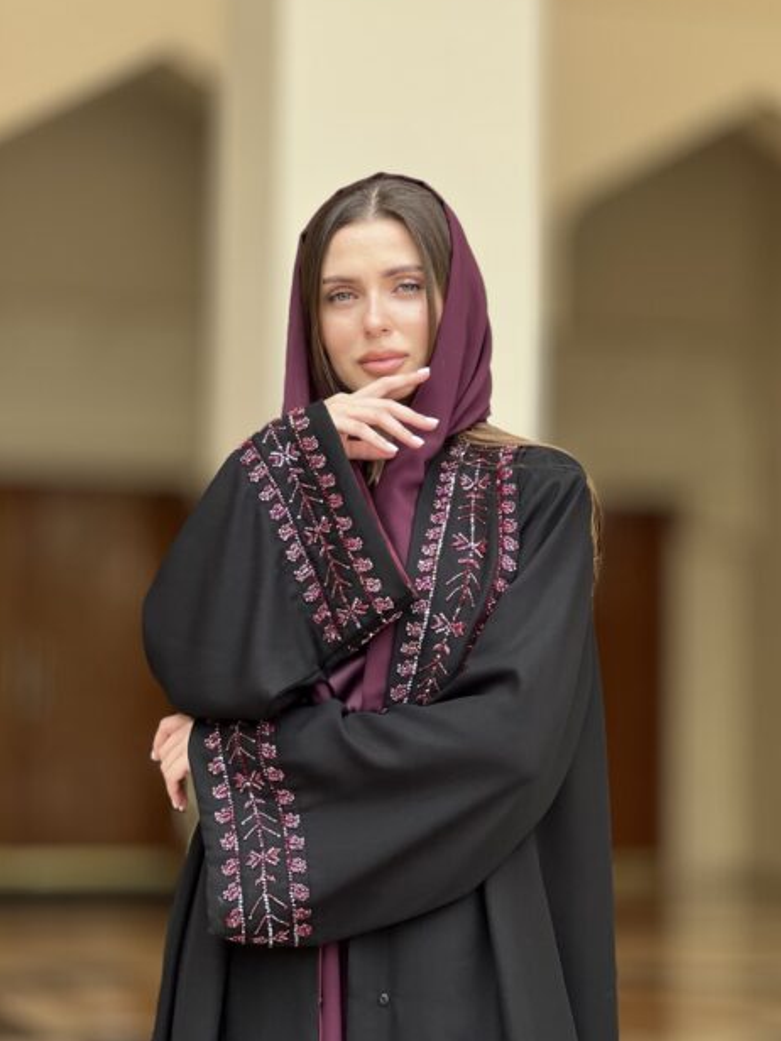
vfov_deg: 19.6
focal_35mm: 100
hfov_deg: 14.8
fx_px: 3008
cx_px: 397
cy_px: 570
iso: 25
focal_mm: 9
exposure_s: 1/169
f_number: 2.8
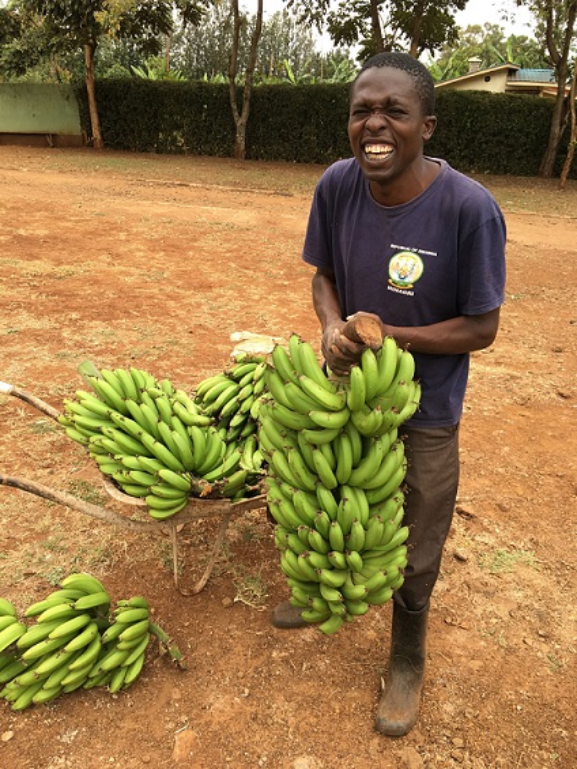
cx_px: 288
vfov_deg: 61.6
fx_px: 644
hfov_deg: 48.2
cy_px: 384
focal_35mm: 29
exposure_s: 1/212
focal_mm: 4.15
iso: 25
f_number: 2.2
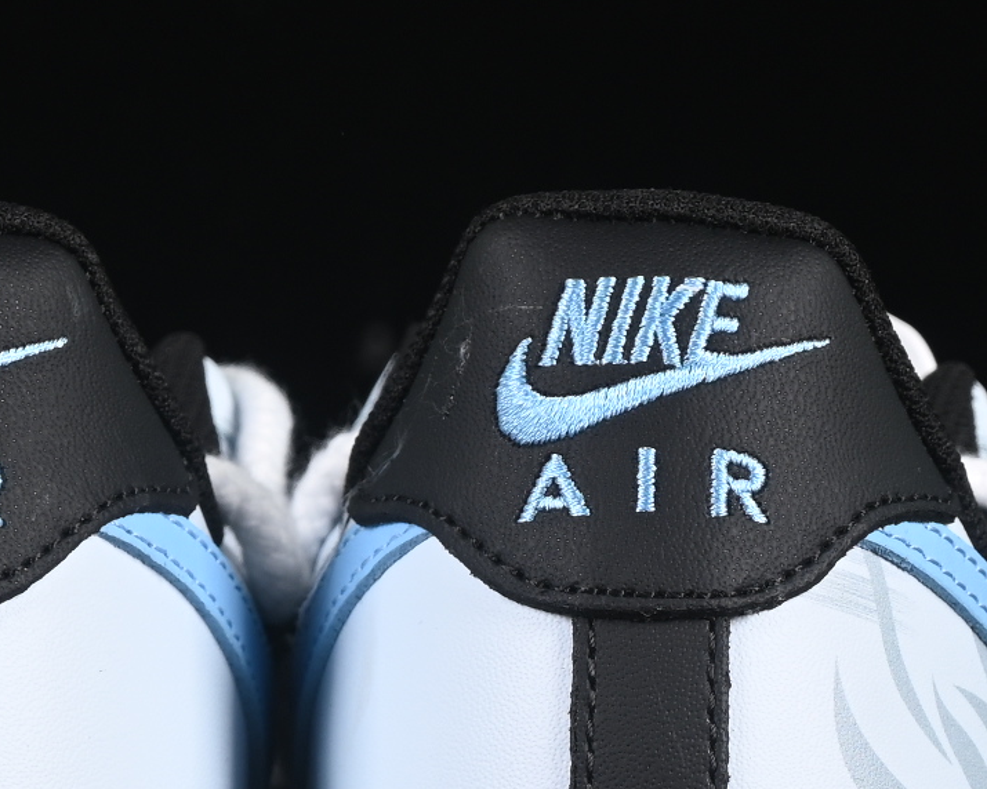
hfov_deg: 7.1
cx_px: 316
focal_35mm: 274
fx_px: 8004
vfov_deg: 5.6
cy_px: 537
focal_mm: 50
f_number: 6.3
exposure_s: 1/60
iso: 160
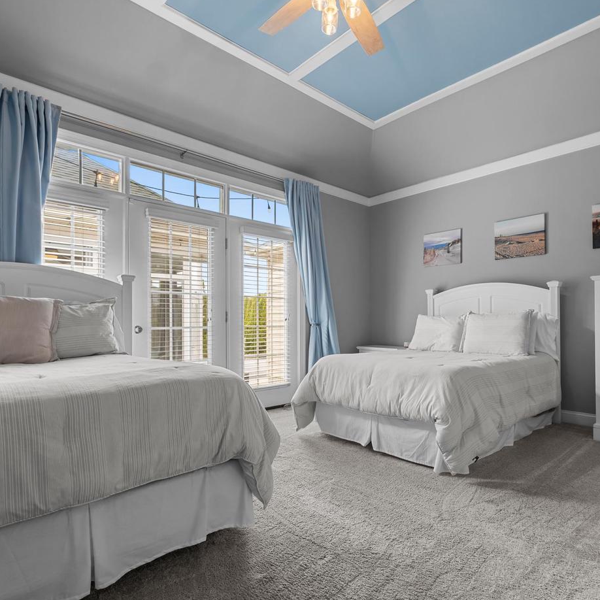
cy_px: 309
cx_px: 341
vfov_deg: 74.8
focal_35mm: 20
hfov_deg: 74.5
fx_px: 392
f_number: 7.1
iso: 200
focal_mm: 10
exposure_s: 1/2.5
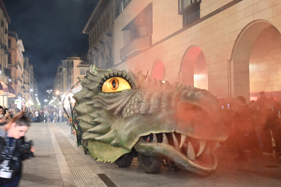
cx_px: 140
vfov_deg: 33.6
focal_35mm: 40
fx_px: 310
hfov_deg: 48.7
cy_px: 94
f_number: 4.5
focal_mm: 26.5
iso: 3200
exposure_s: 1/15
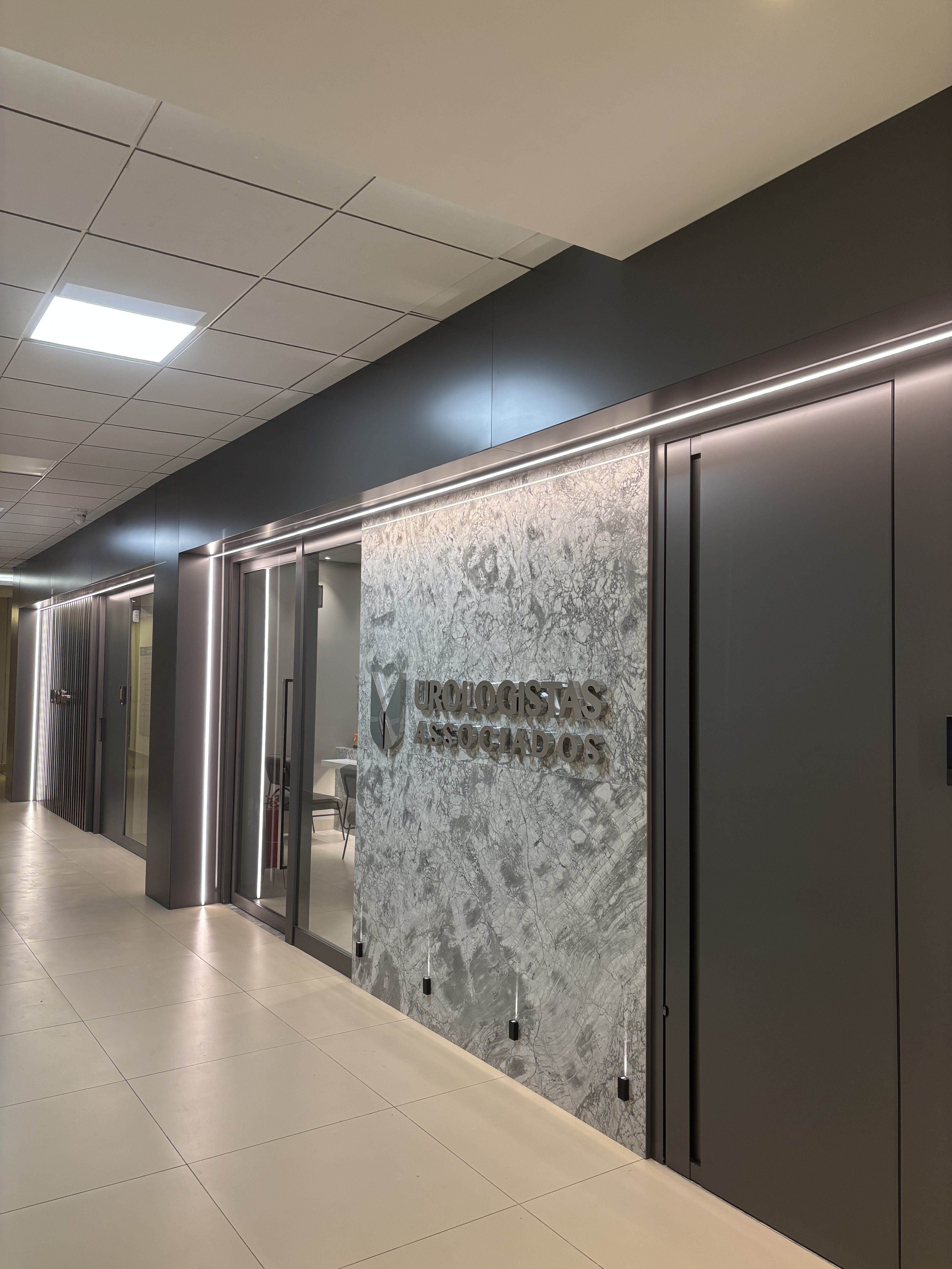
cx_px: 476
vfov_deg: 67.3
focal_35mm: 26
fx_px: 953
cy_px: 634
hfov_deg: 53.1
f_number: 1.6
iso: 100
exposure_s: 1/60
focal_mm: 5.96
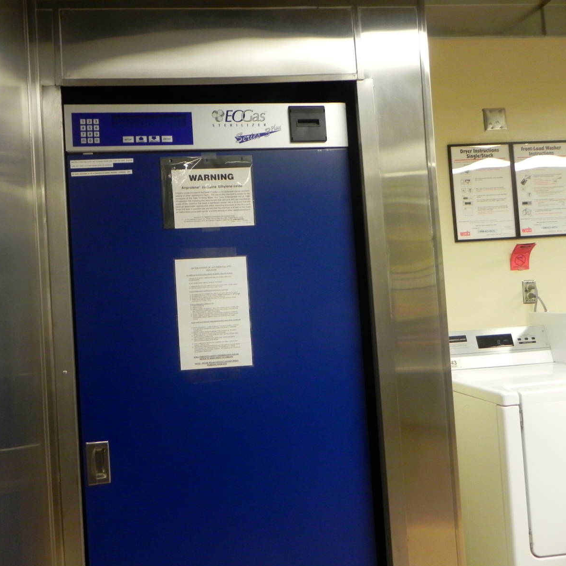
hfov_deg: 52.3
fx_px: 573
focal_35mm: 31
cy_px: 283
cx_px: 234
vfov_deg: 52.5
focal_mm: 4.6
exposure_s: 1/30
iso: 370
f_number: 2.8
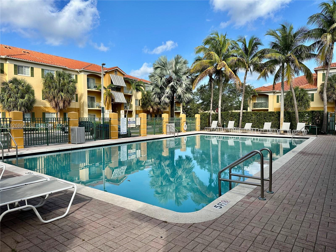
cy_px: 126
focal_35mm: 24
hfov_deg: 71.6
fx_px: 233
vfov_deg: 56.8
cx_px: 168
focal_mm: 6.86
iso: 80
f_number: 1.78
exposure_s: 1/3356
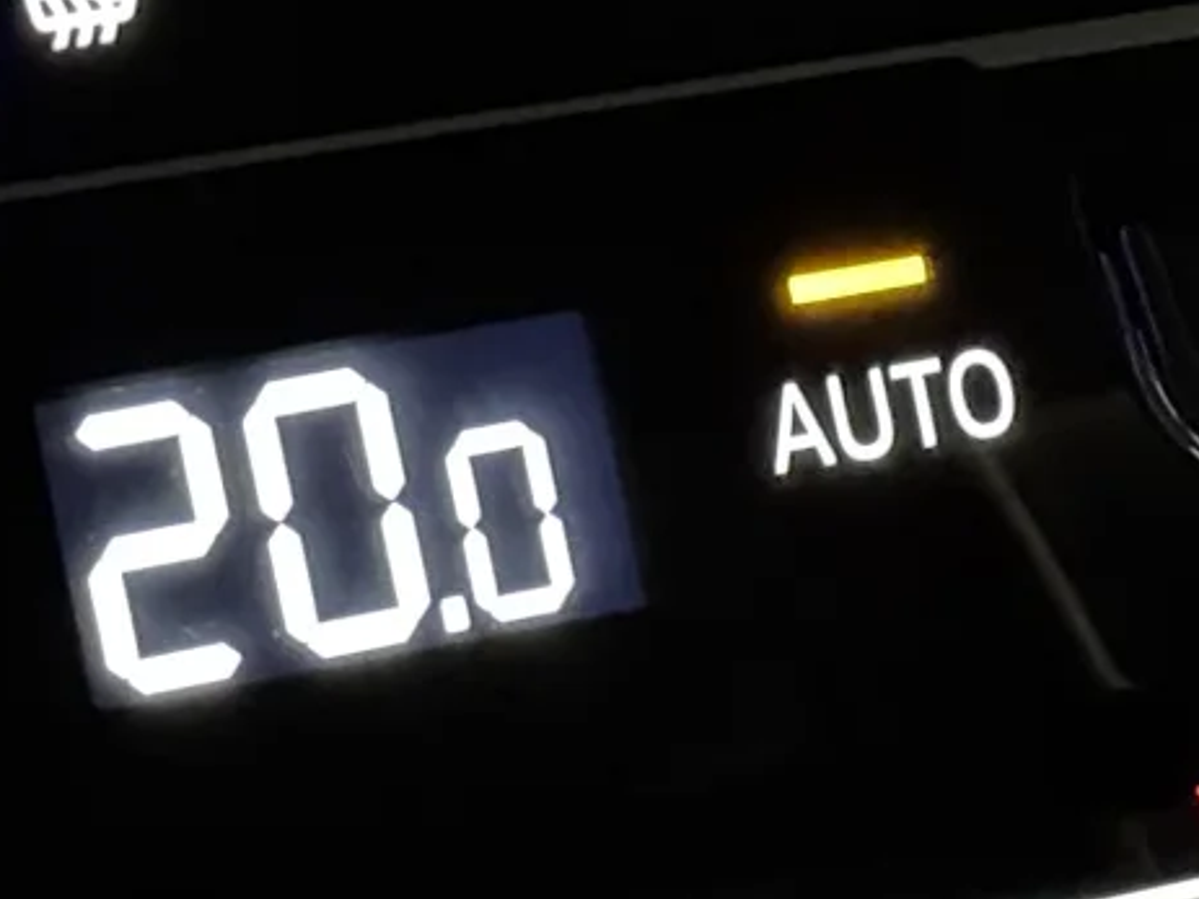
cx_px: 919
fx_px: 6891
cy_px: 370
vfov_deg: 7.5
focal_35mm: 199
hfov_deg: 9.9
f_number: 1.78
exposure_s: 1/15
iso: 2500
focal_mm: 6.76
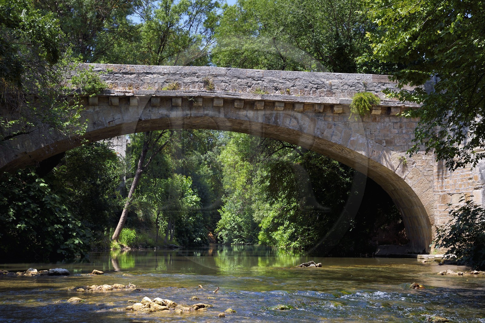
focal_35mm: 58
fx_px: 781
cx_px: 242
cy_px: 162
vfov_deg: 23.4
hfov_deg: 34.5
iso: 200
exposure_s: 1/160
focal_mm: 58
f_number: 16
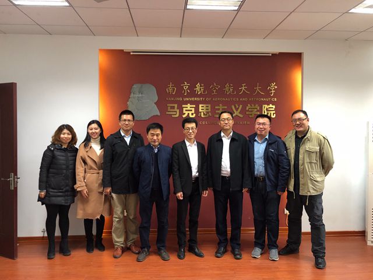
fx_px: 302
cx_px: 186
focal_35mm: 28
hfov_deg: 63.4
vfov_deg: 49.7
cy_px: 140
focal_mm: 3.99
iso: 100
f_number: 1.8
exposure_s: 1/17
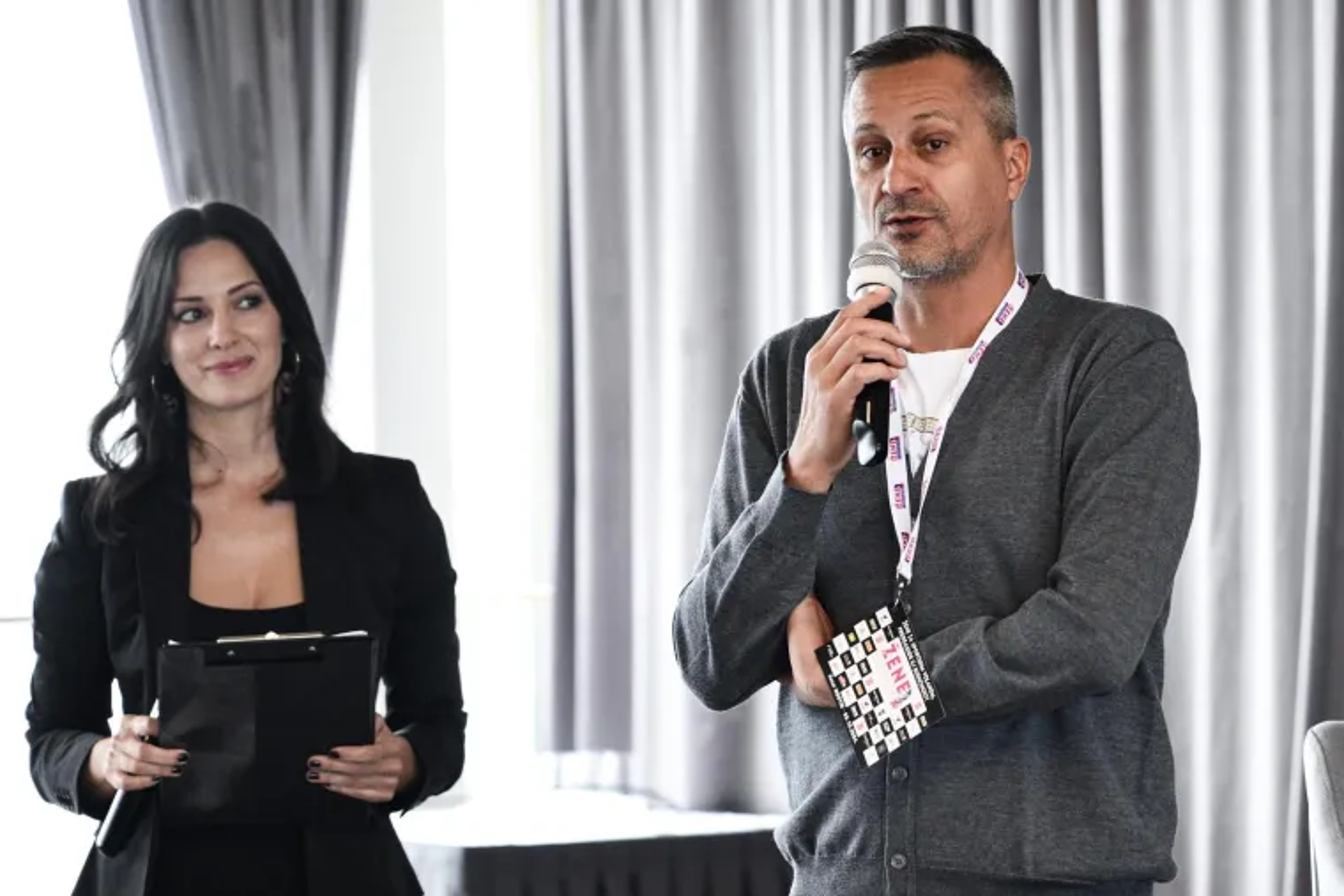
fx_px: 4481
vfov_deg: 11.4
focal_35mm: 120
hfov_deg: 17.1
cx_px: 672
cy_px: 448
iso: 2000
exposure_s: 1/200
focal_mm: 120
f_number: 4
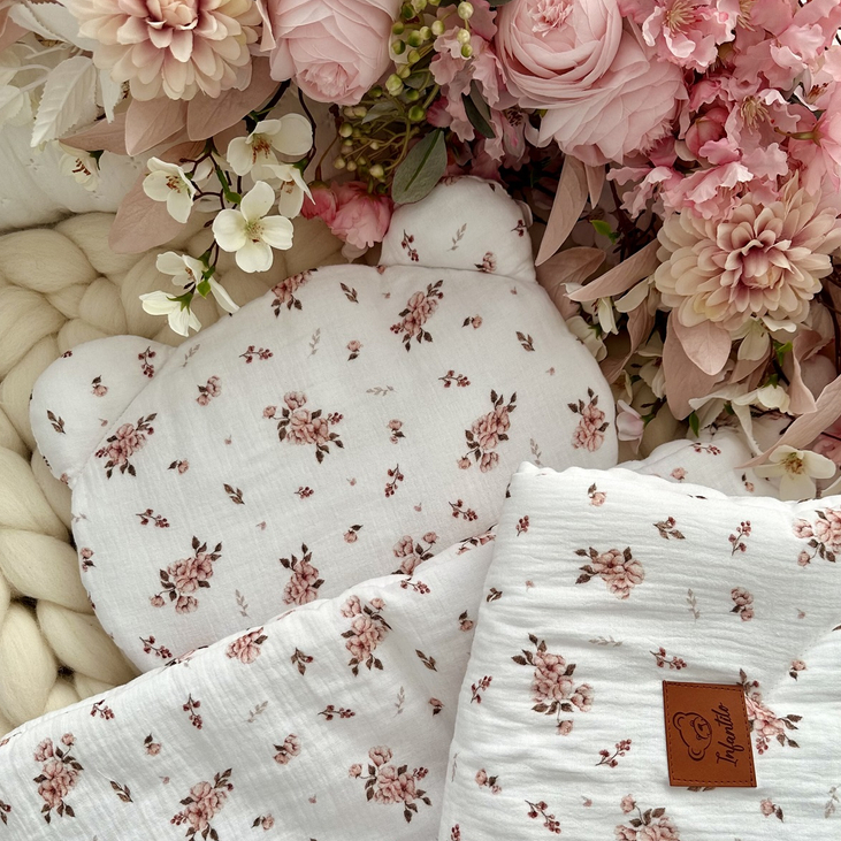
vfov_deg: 55.6
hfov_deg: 55.6
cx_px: 419
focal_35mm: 29
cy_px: 423
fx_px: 797
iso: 64
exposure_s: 1/206
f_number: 1.78
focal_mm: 6.86
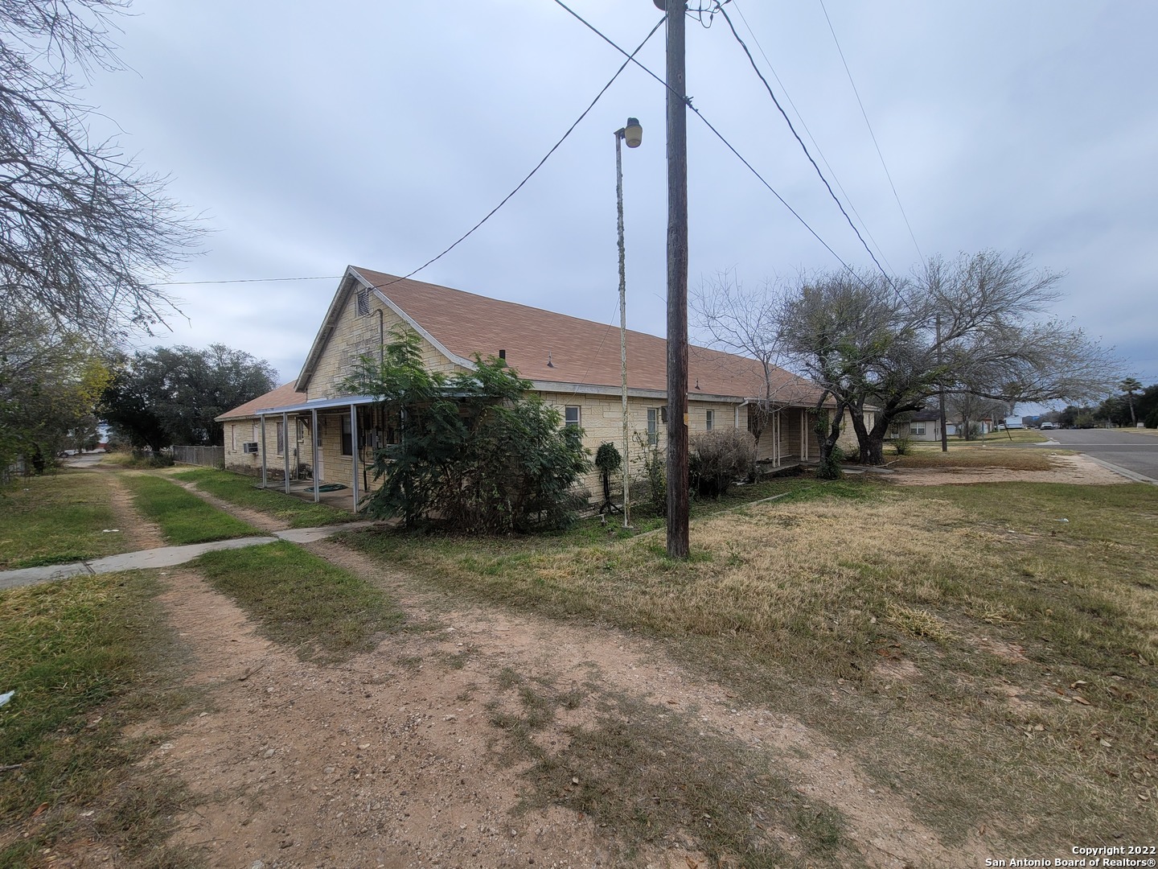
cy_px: 434
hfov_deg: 106.2
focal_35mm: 13
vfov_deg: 89.9
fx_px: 435
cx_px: 579
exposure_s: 1/1761
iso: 64
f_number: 2.2
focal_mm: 2.2
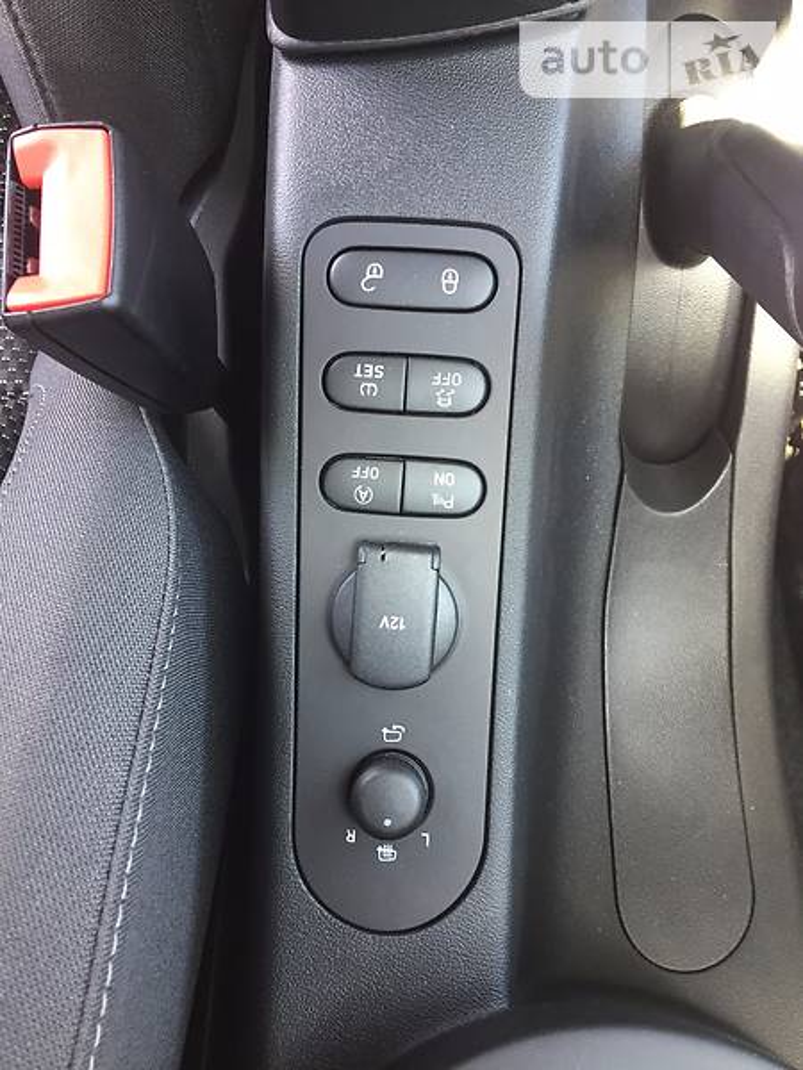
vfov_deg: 61.7
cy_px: 535
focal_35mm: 29
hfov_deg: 48.2
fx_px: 897
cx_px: 402
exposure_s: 1/33
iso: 125
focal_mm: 4.2
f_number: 2.2
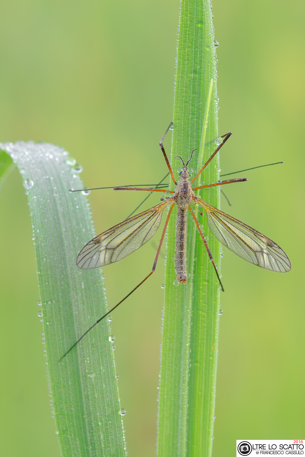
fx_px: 2001
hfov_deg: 8.7
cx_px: 152
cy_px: 228
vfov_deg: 13.0
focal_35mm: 158
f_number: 13
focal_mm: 105
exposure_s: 1/5
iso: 100
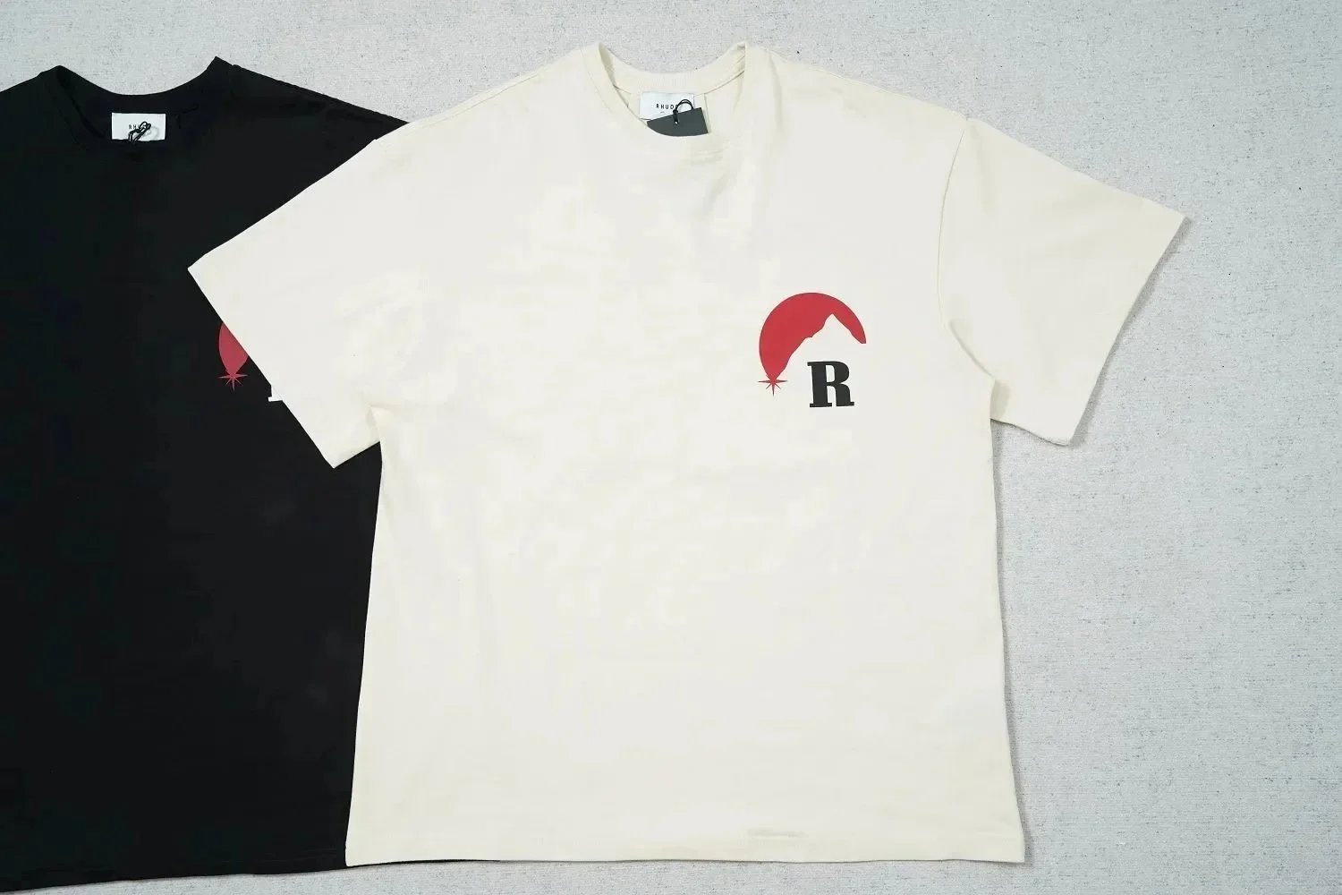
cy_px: 448
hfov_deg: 54.4
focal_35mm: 35
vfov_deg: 37.9
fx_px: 1305
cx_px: 671
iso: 1600
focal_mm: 35
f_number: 10
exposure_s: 1/100
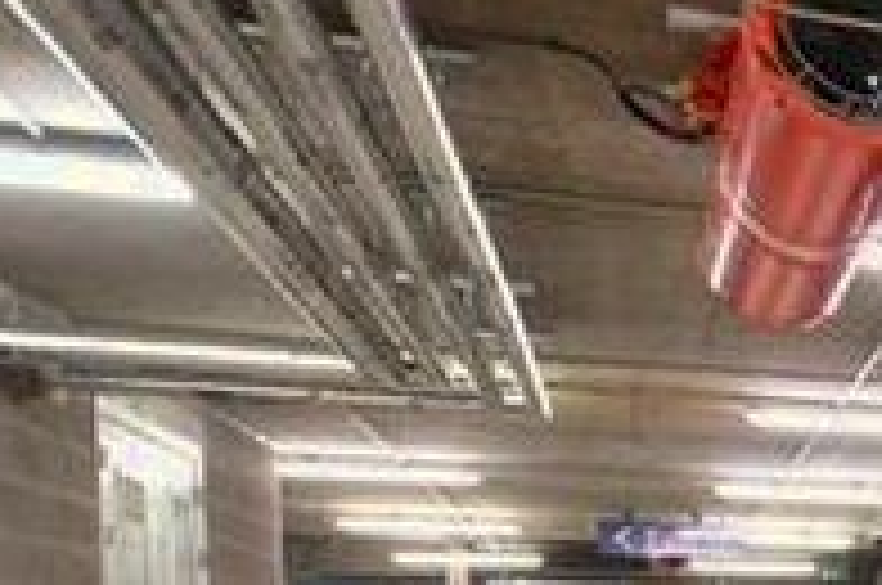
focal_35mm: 75
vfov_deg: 16.8
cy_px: 810
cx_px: 1557
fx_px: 1834
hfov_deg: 20.1
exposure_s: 1/60
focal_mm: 14
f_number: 4.8
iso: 2800
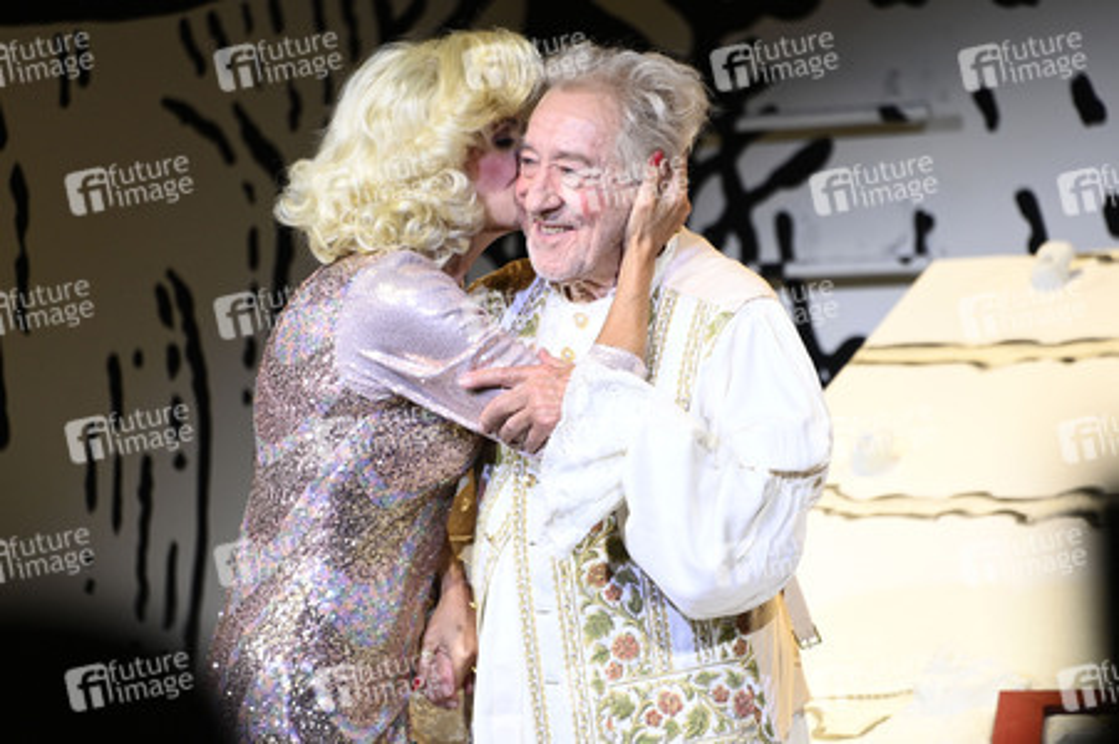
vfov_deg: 4.6
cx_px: 560
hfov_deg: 6.9
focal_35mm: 300
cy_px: 372
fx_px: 9318
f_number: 5.6
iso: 1250
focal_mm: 300
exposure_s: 1/200
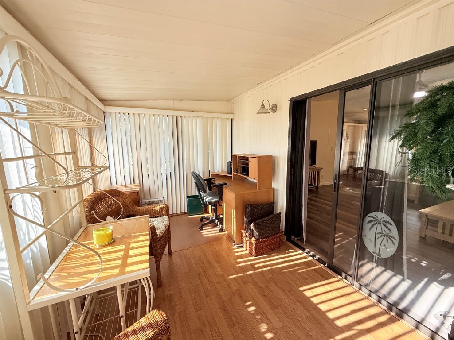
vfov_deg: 85.7
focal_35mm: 14
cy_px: 170
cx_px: 227
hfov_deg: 102.1
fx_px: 184
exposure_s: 1/99
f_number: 2.2
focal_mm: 2.22
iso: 100
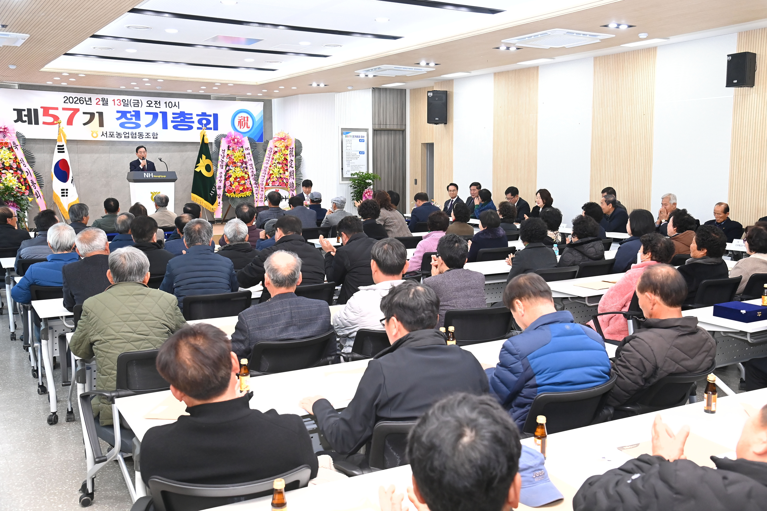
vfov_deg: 38.9
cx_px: 384
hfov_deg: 55.8
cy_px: 256
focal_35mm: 34
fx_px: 724
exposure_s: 1/250
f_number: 6.3
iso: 3200
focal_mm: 34
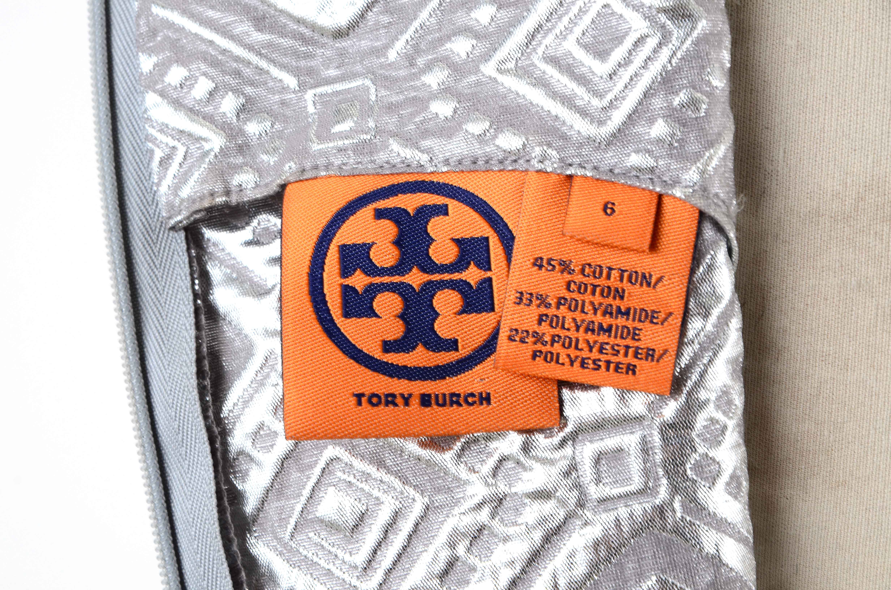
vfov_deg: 8.7
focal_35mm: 158
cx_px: 446
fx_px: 3890
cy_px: 295
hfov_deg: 13.1
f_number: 13
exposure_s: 1/125
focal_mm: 105
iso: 200
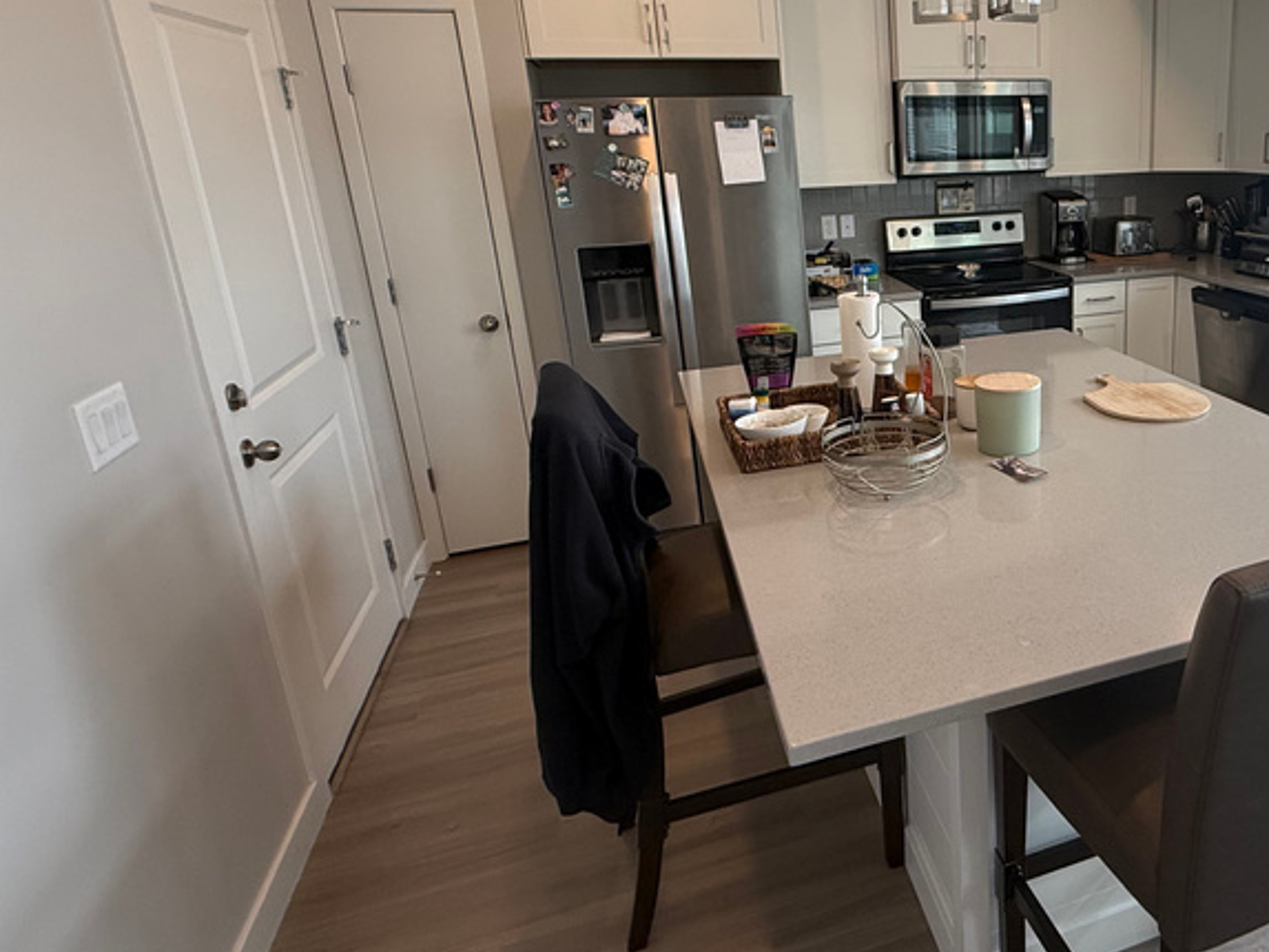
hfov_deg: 64.1
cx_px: 992
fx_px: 917
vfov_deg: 54.5
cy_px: 381
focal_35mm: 25
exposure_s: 1/120
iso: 125
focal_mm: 2.22
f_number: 2.2
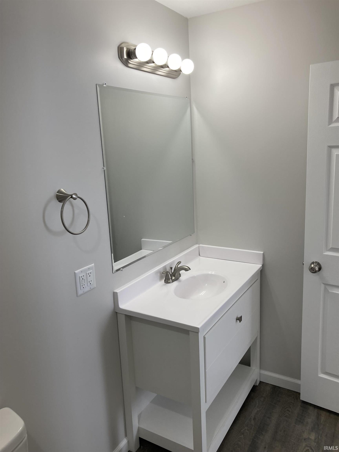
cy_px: 226
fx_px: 366
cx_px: 170
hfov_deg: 49.7
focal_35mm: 28
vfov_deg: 63.4
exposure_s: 1/120
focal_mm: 3.99
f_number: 1.8
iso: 64
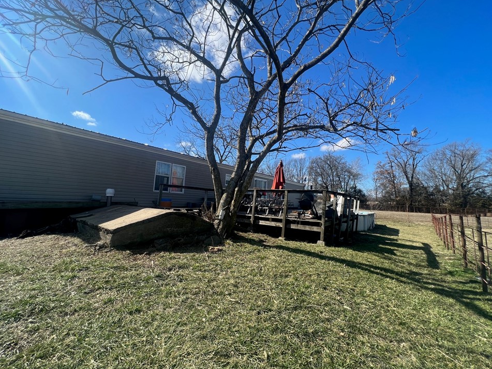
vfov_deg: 85.6
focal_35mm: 14
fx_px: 199
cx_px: 252
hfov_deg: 102.0
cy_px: 175
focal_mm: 1.57
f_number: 1.8
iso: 32
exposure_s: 1/951
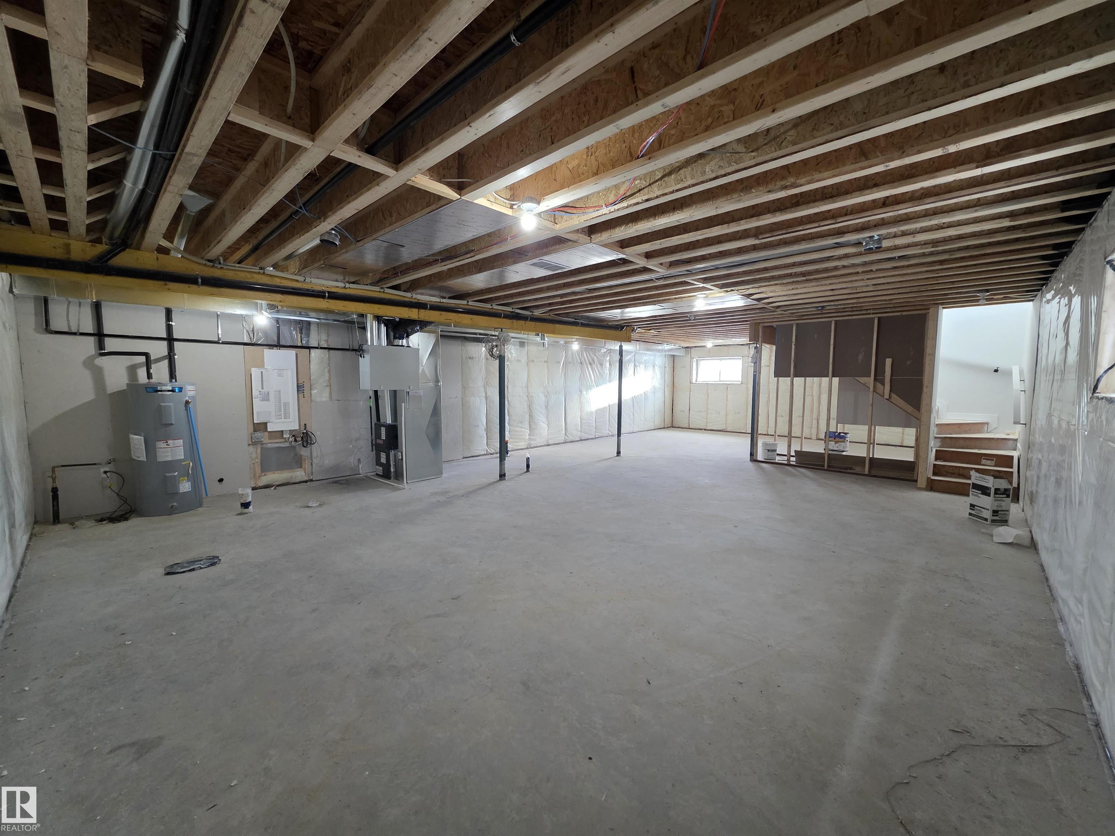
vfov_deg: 89.9
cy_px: 418
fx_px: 419
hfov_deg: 106.2
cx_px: 558
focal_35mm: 13
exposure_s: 1/60
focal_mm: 2.2
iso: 500
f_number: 1.9
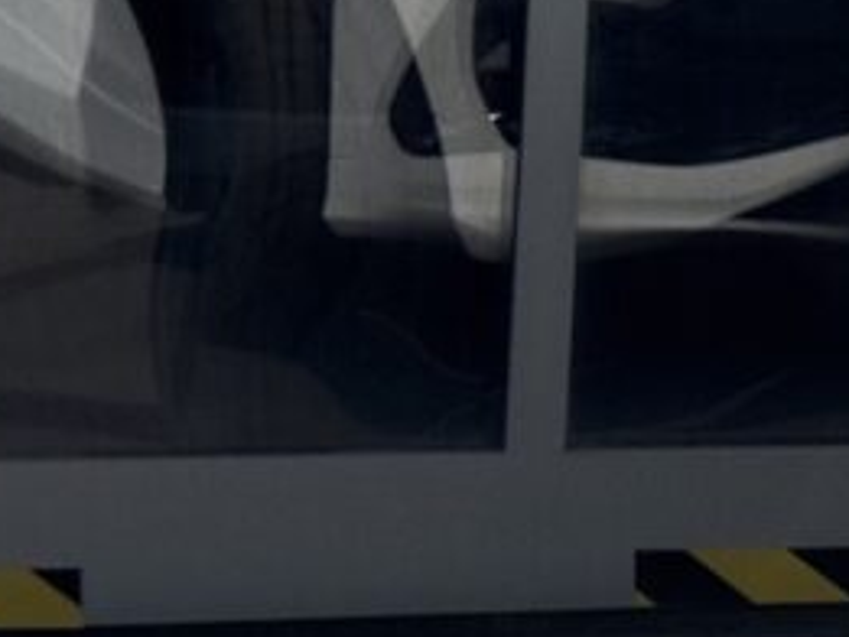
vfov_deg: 7.8
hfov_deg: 9.9
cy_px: -75
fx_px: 4613
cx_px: 1620
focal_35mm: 188
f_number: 1.78
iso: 80
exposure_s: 1/10526
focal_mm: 6.76
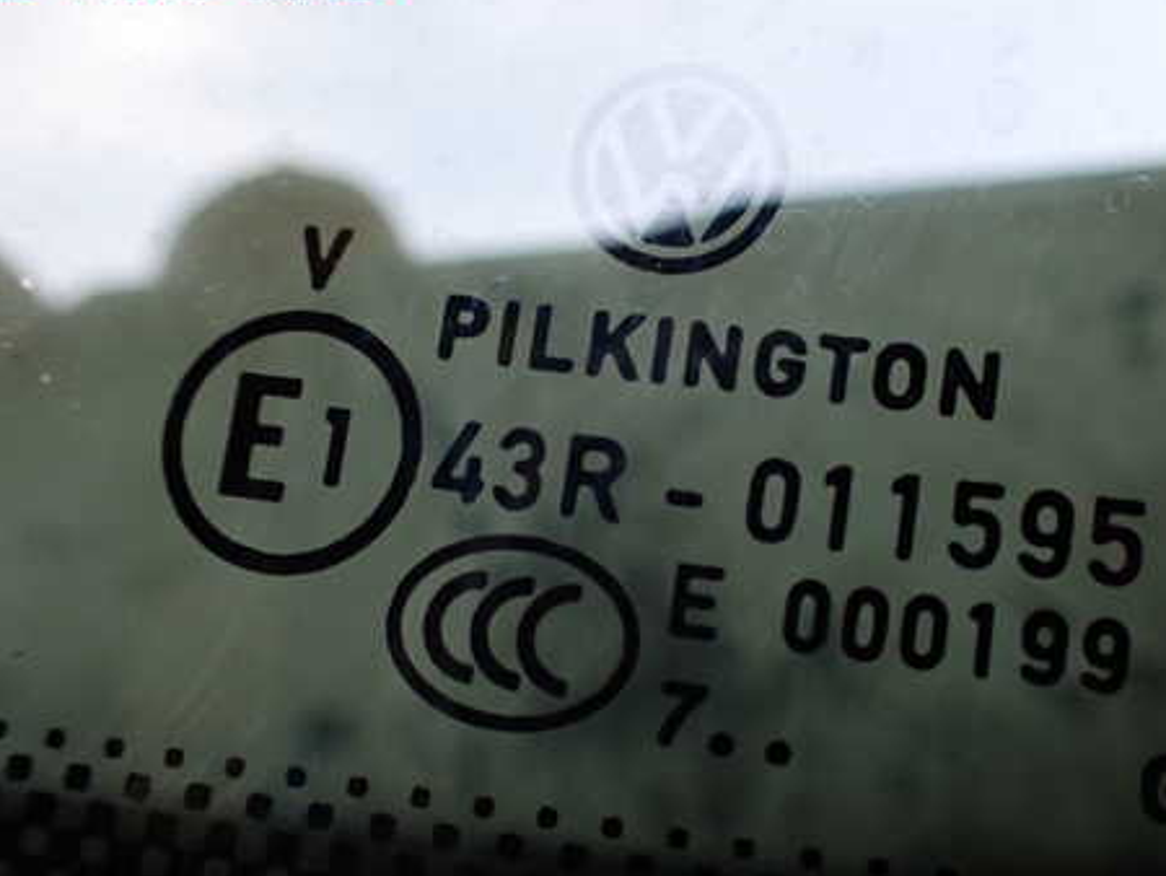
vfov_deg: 35.9
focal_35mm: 40
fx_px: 1348
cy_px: 526
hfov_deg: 46.5
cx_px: 692
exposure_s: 1/125
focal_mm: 5.4
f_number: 2.3
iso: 200
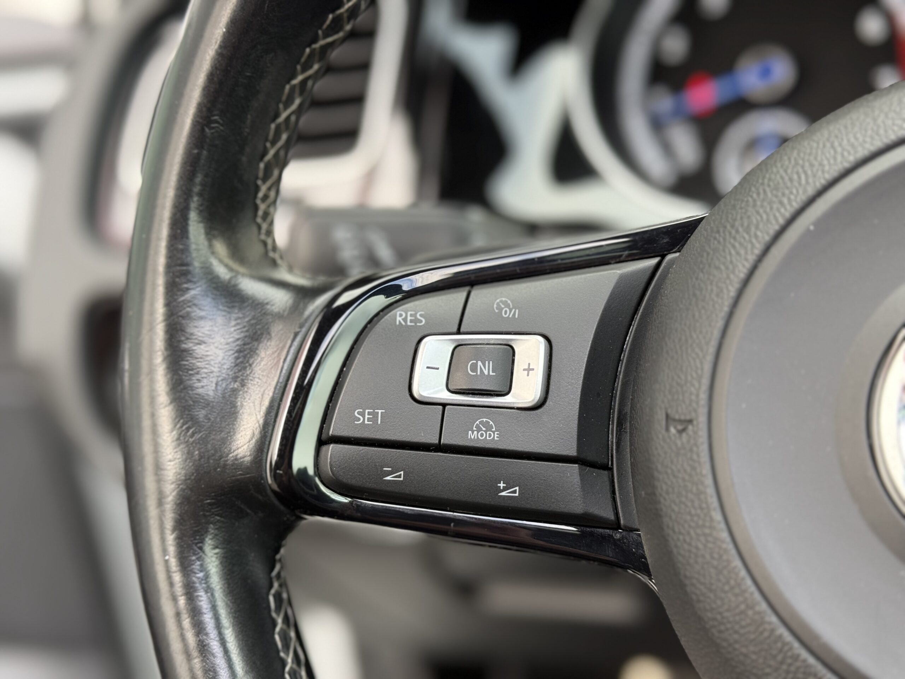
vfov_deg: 30.3
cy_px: 340
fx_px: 1255
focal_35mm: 48
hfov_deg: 39.7
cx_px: 452
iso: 100
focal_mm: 6.76
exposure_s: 1/75
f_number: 1.78
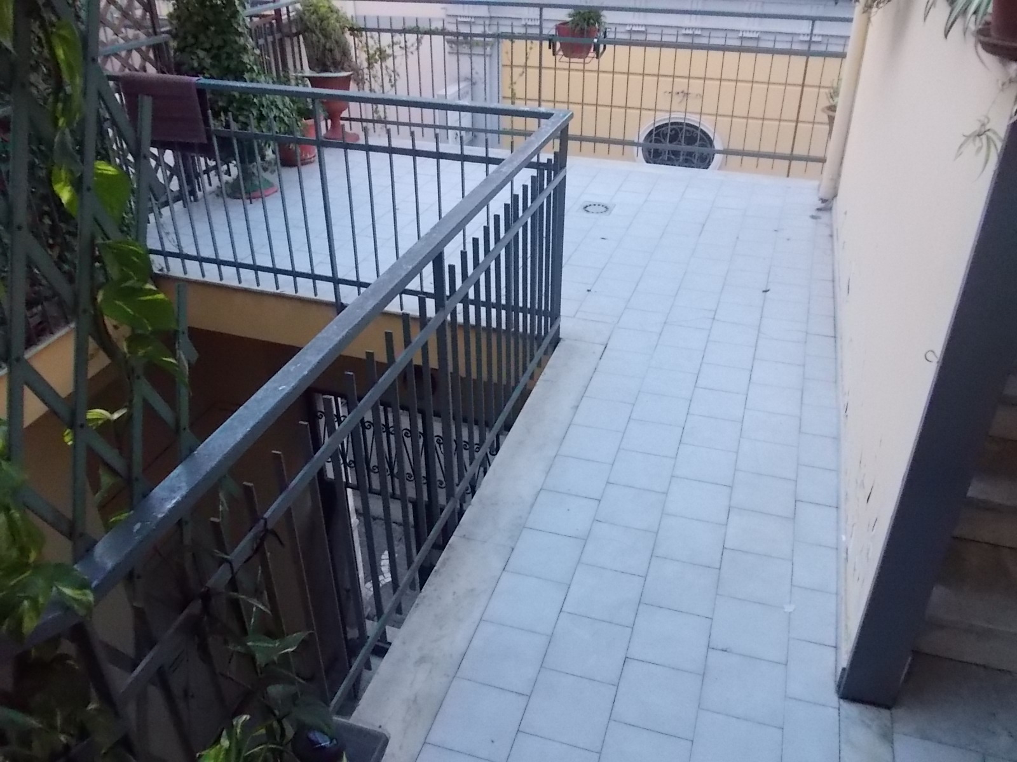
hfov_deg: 63.4
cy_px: 381
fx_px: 823
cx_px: 508
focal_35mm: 28
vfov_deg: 49.7
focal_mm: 4
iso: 400
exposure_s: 1/250
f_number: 2.7
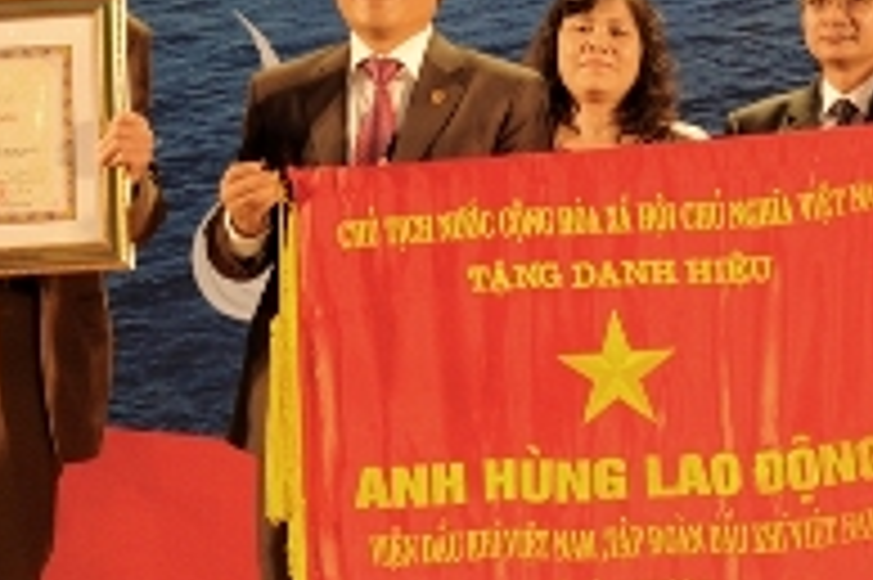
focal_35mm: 185
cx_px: 792
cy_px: 175
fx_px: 4482
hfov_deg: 11.1
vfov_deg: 7.4
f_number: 7.1
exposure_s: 1/80
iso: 1600
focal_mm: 70
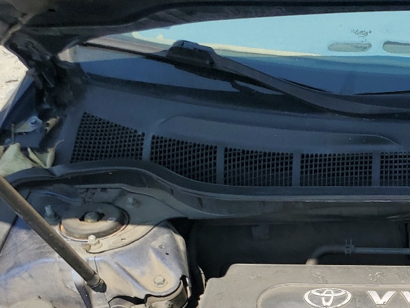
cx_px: 489
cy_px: 367
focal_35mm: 70
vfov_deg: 19.8
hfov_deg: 25.1
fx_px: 829
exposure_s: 1/2000
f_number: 1.5
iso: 50
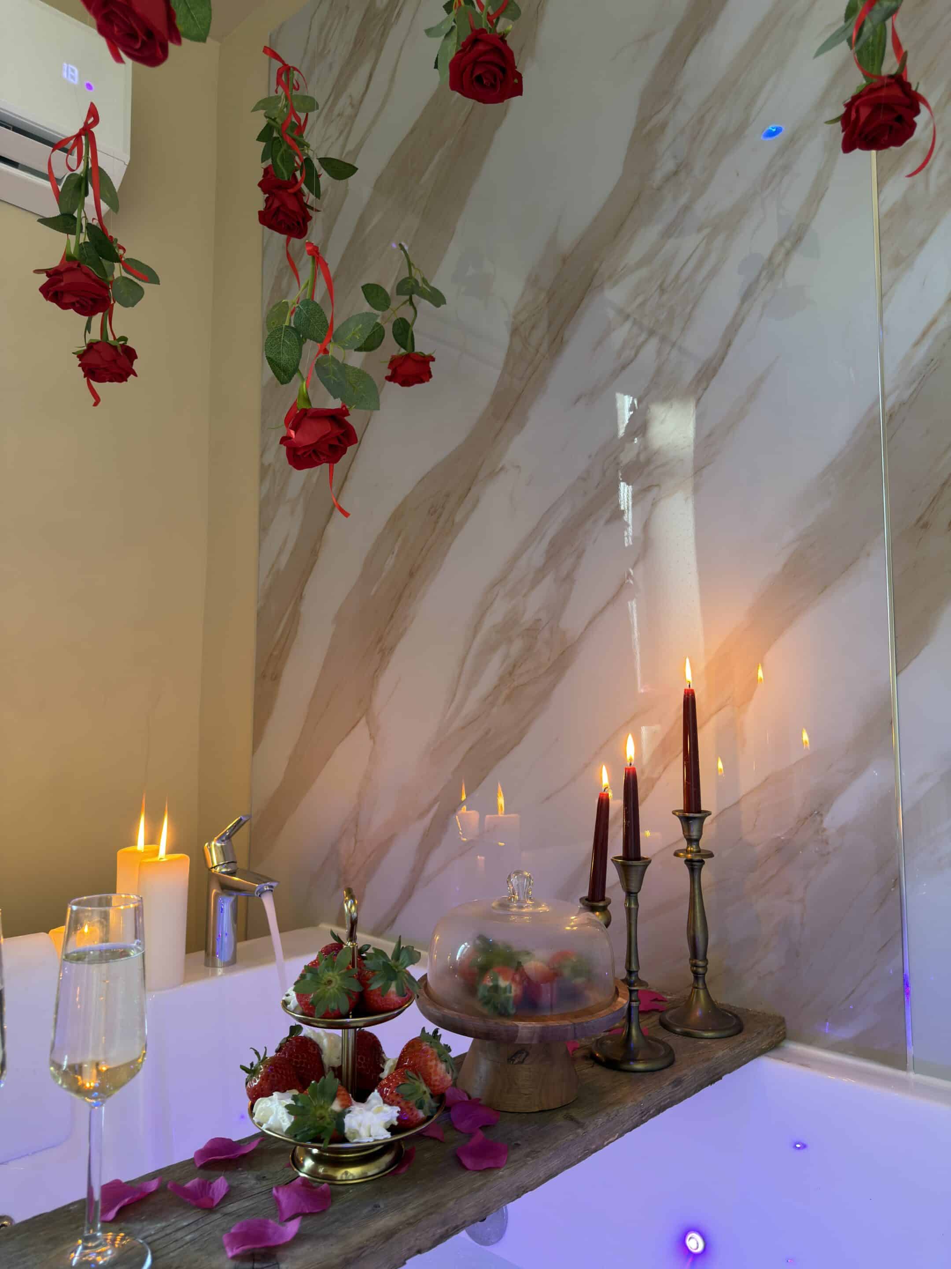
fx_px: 879
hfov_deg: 56.8
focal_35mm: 24
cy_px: 634
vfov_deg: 71.6
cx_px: 476
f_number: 1.78
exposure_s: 1/51
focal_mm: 6.76
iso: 200
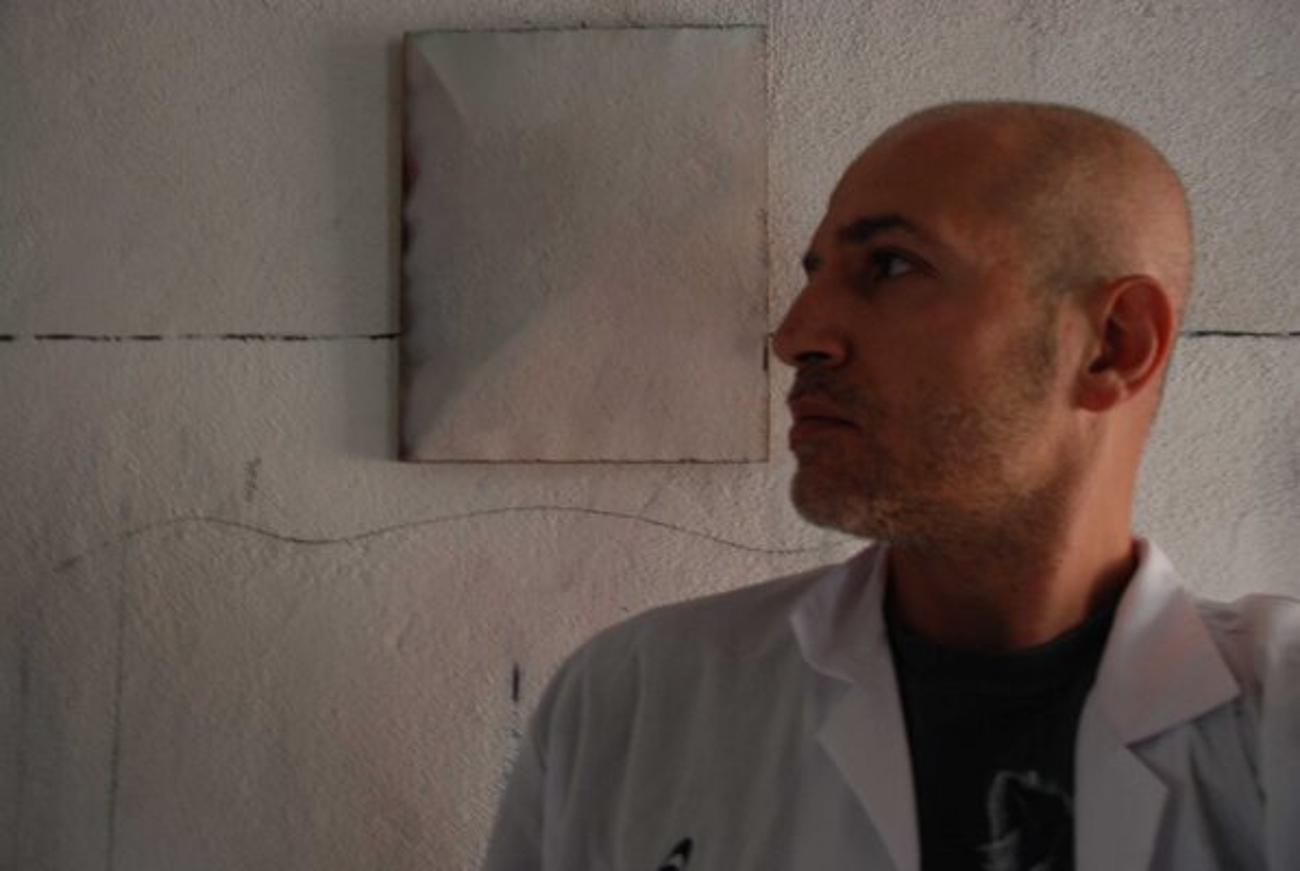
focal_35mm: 33
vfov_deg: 40.1
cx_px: 650
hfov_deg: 57.2
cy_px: 436
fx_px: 1193
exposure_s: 1/8
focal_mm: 22
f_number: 5
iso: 400
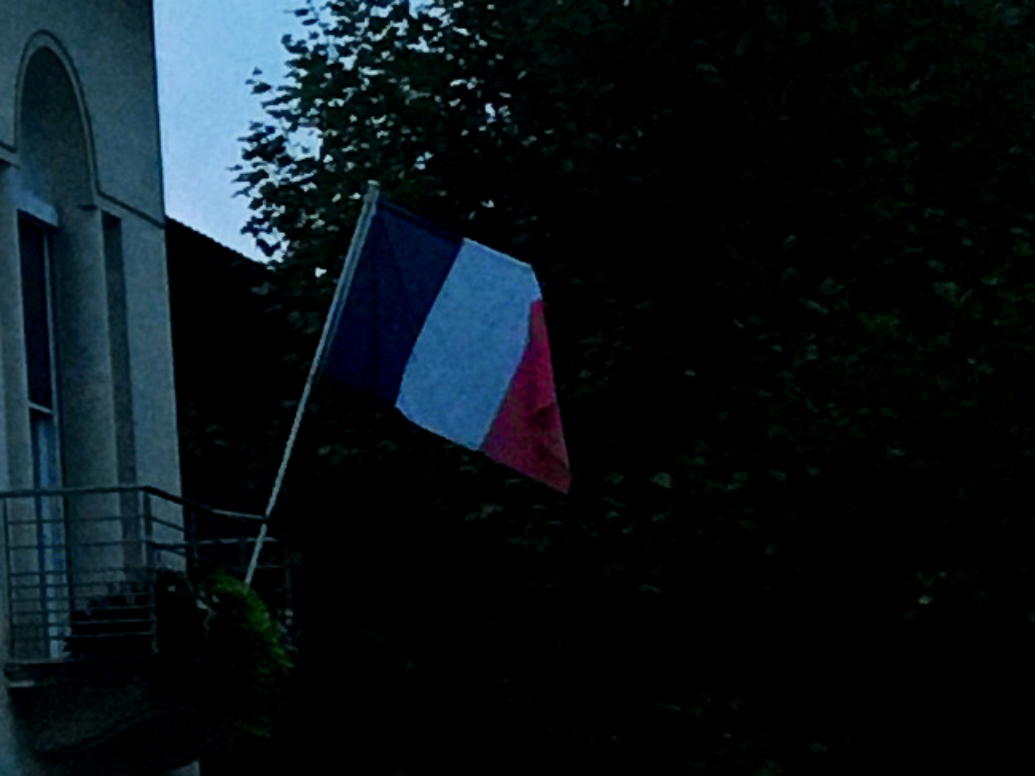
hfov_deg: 9.7
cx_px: -1481
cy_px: 142
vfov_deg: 8.2
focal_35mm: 180
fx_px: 5380
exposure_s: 1/33
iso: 160
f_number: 2.2
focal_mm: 4.15
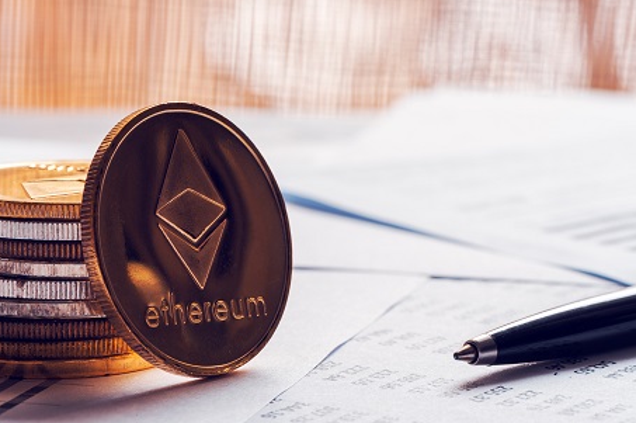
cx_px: 316
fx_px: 2047
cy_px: 230
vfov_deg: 11.8
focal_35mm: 116
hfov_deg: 17.7
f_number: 22
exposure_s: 1
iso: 80
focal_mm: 105
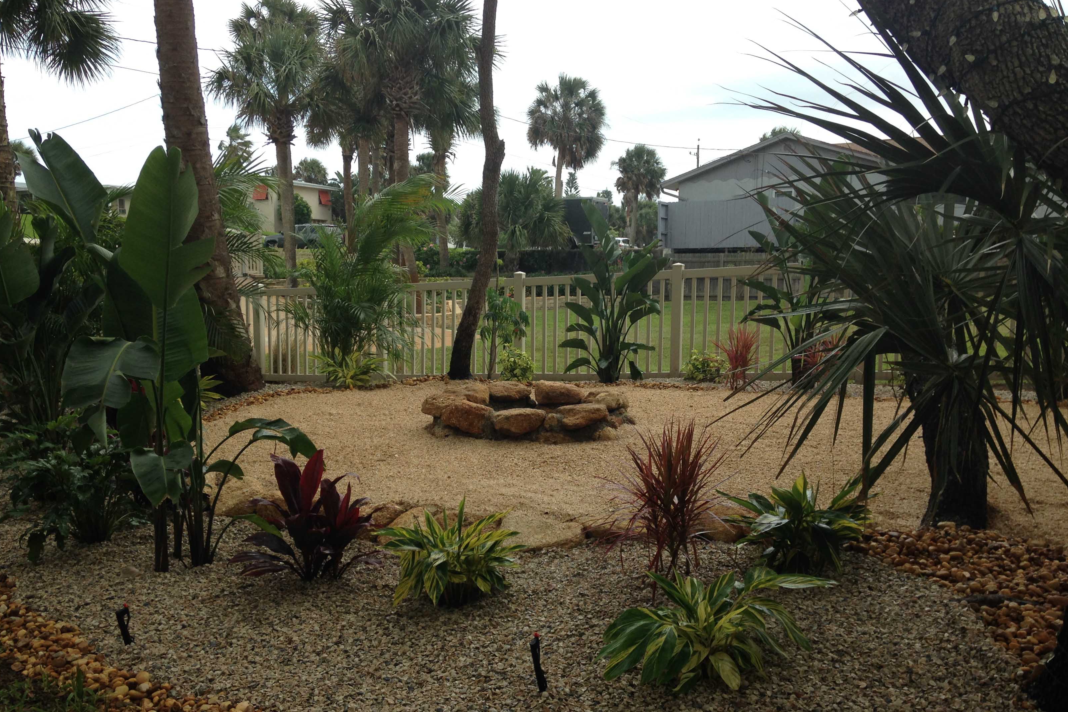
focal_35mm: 35
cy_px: 378
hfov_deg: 54.4
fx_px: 1038
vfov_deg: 37.8
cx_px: 525
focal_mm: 4.12
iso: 50
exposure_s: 1/809
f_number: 2.4
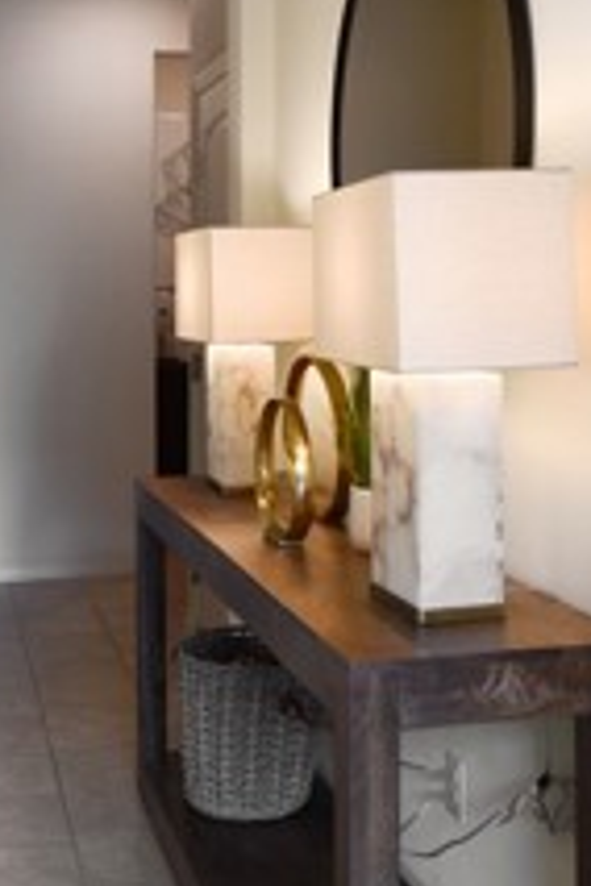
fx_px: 1330
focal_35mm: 54
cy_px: 304
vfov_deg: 36.5
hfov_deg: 25.0
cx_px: 235
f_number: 10
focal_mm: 18
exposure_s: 1/40
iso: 400
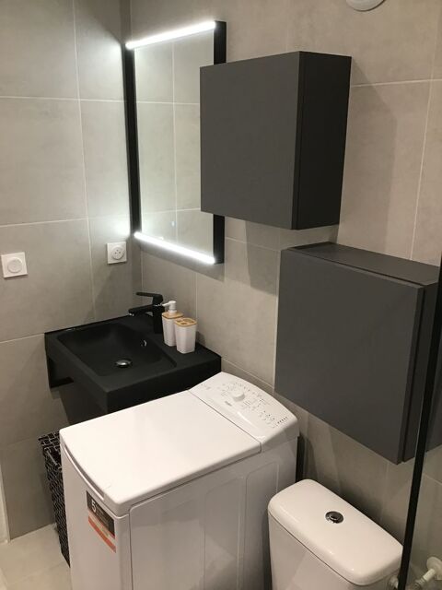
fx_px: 528
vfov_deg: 58.4
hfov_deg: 45.4
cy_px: 295
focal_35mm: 31
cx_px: 221
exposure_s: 1/33
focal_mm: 3.3
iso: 100
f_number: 2.4
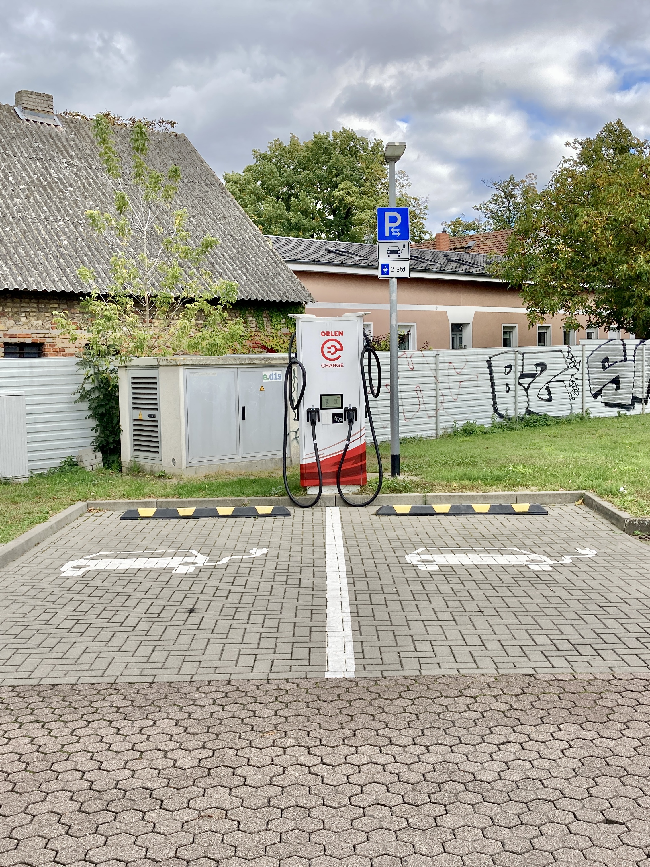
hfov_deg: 49.7
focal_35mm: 28
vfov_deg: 63.4
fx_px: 701
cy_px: 434
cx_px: 325
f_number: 1.8
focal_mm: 3.99
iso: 20
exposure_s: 1/771
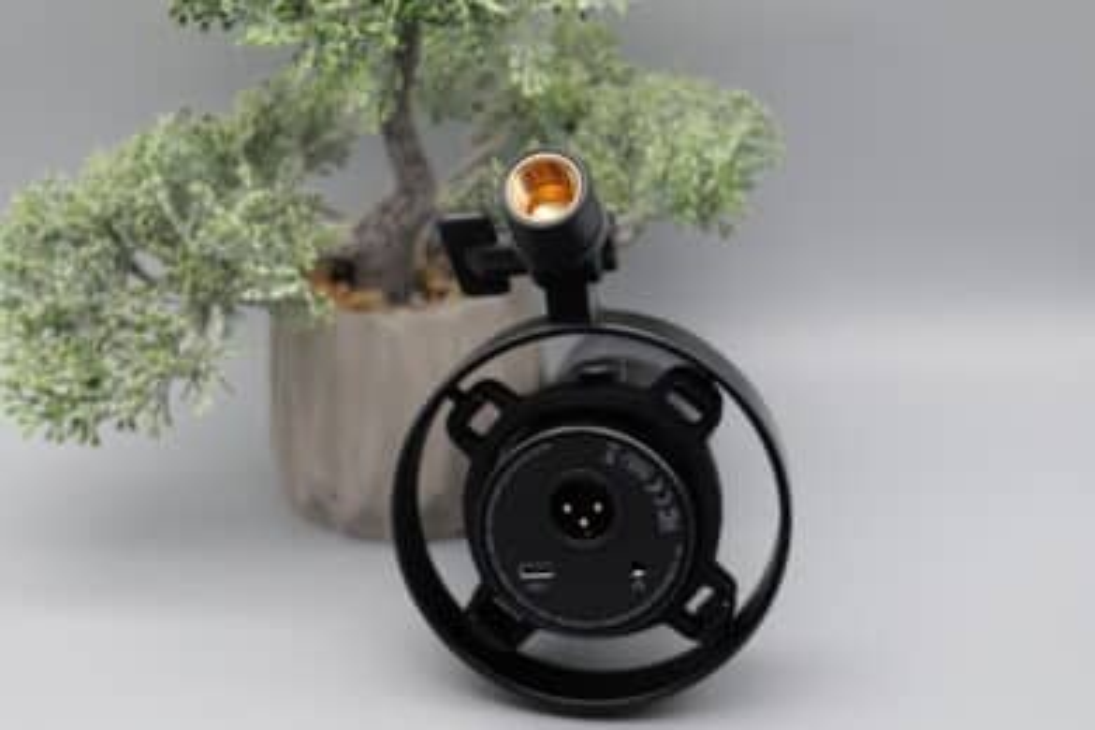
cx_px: 548
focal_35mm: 60
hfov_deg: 33.4
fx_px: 1825
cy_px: 365
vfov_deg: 22.6
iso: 250
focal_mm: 60
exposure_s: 1/60
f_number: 5.6
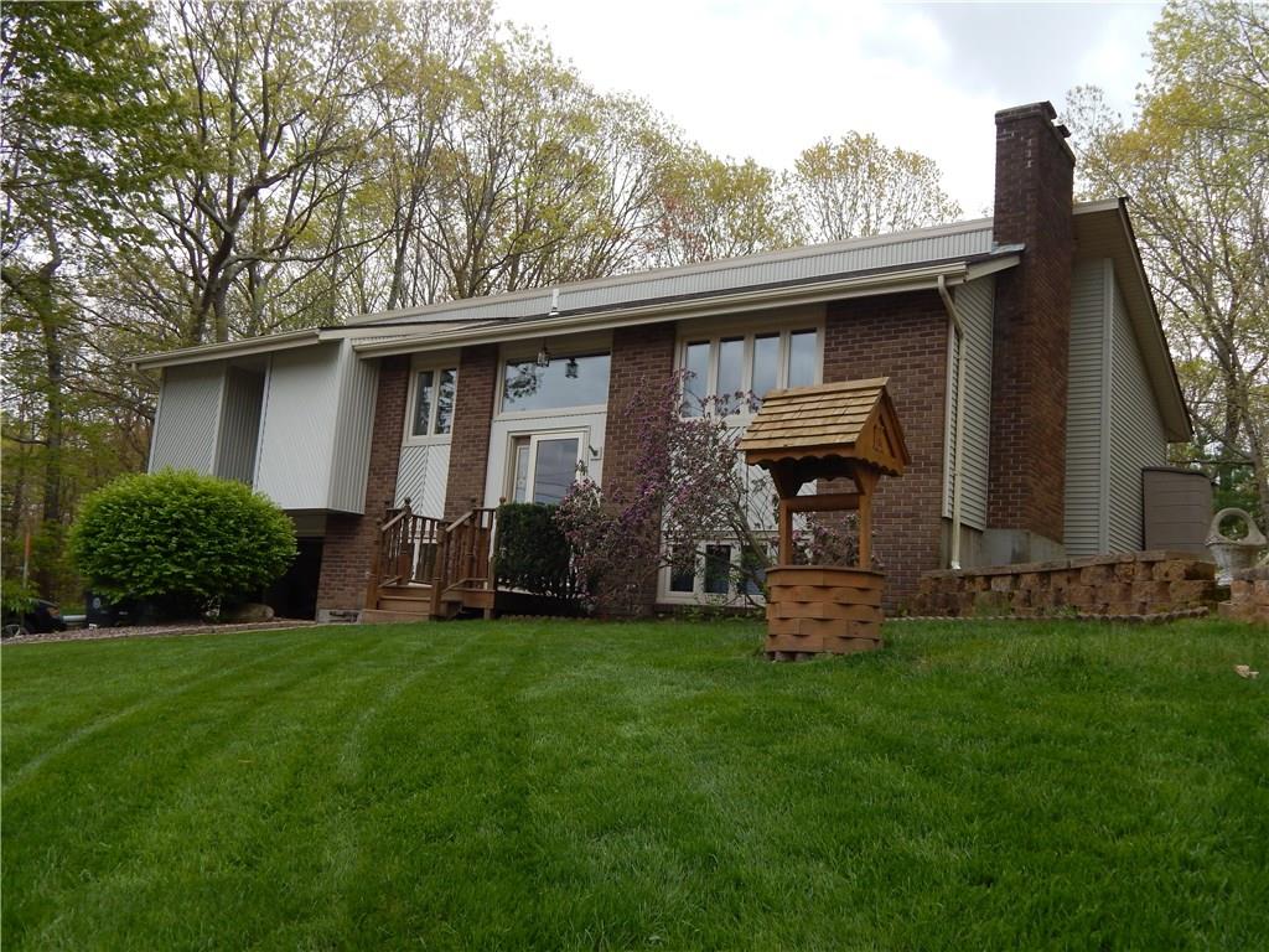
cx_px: 634
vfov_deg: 45.4
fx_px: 1136
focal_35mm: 31
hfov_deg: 58.4
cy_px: 476
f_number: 3.2
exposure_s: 1/640
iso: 125
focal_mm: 5.6
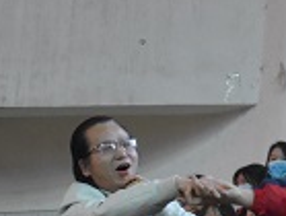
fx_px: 1110
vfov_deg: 11.1
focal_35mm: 134
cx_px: 366
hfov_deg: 14.1
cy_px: 169
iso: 3200
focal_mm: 18
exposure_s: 1/160
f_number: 3.5
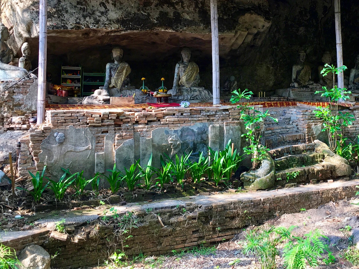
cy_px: 80
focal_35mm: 45
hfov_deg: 41.7
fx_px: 467
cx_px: 227
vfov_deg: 31.8
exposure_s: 1/100
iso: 25
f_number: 2.2
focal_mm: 4.15
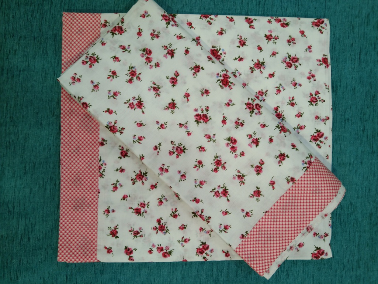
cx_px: 189
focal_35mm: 31
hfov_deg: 58.4
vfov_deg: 45.4
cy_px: 142
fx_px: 338
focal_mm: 3.69
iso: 112
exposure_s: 1/50
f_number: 2.2
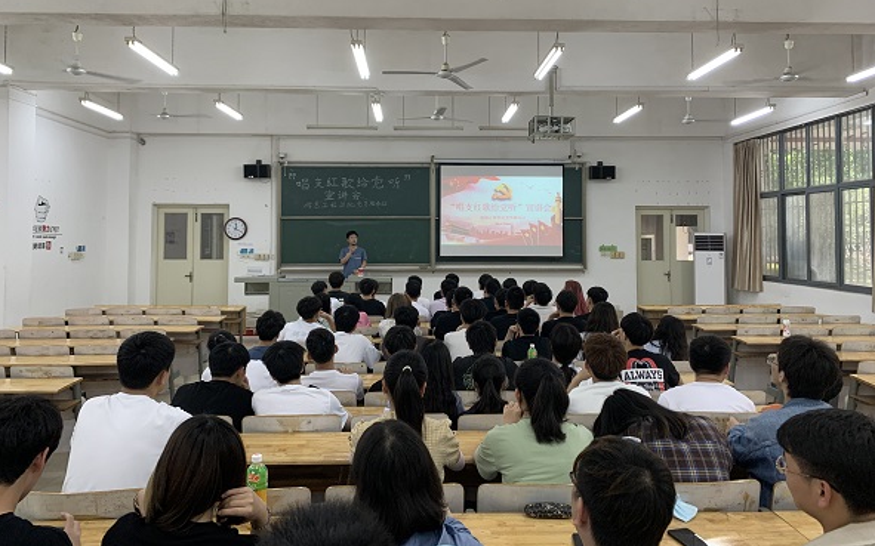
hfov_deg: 66.5
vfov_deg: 44.3
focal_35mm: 28
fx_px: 668
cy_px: 218
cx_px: 435
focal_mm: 4.25
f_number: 1.8
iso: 80
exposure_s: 1/50
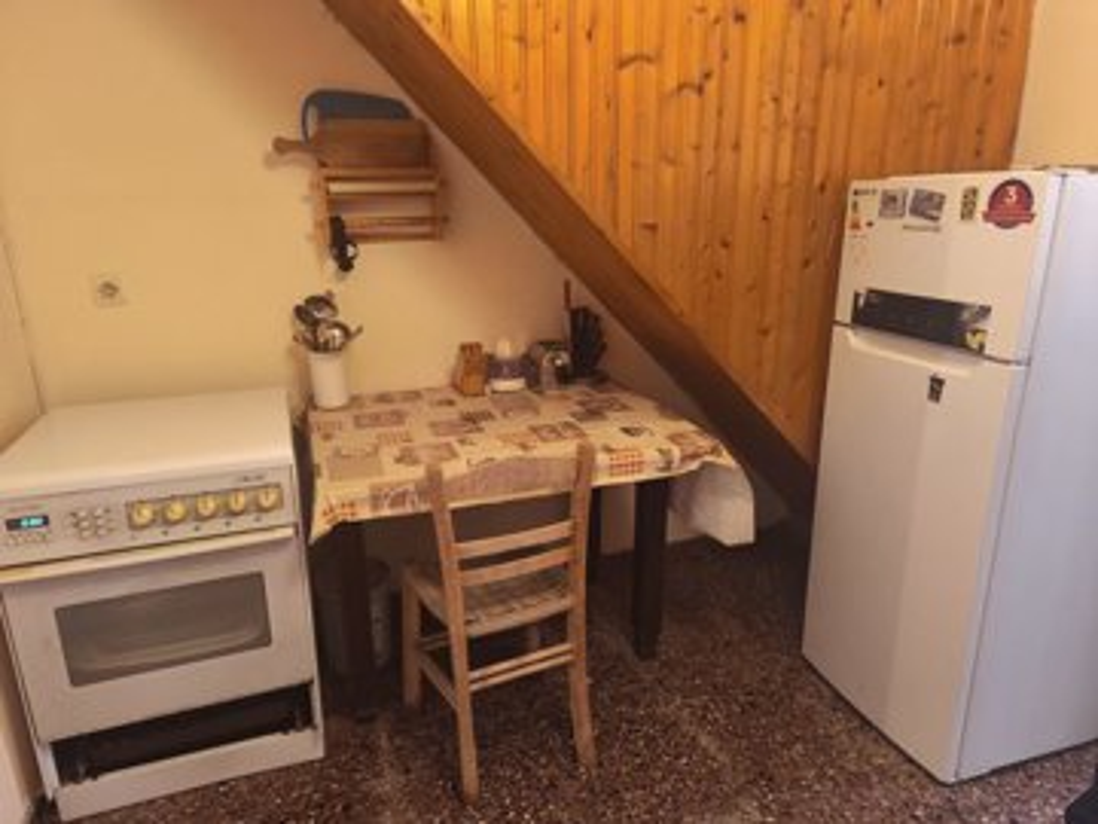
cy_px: 412
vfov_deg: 58.9
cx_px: 549
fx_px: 730
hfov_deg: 73.9
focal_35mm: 23
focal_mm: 5.35
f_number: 1.7
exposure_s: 1/33.3
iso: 800
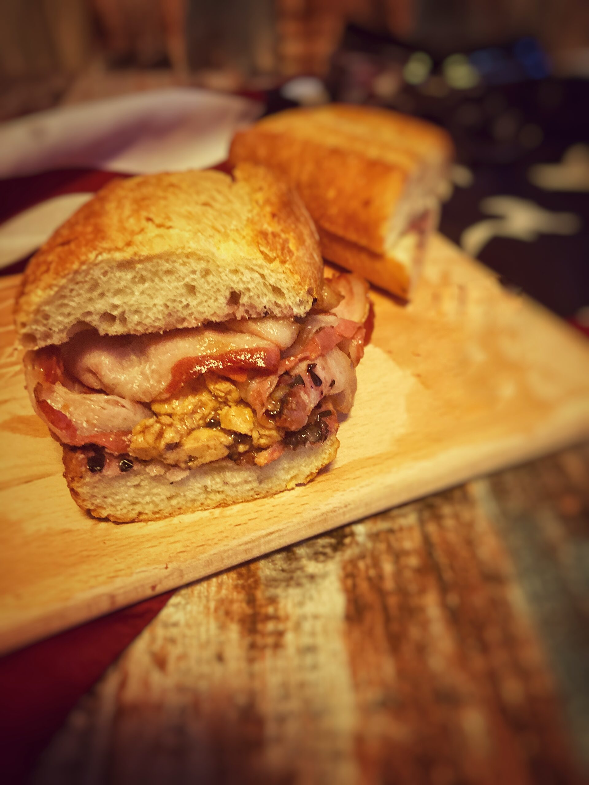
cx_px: 294
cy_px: 392
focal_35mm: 28
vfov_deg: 63.4
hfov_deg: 49.7
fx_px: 635
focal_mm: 3.99
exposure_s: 1/25
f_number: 1.8
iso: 320
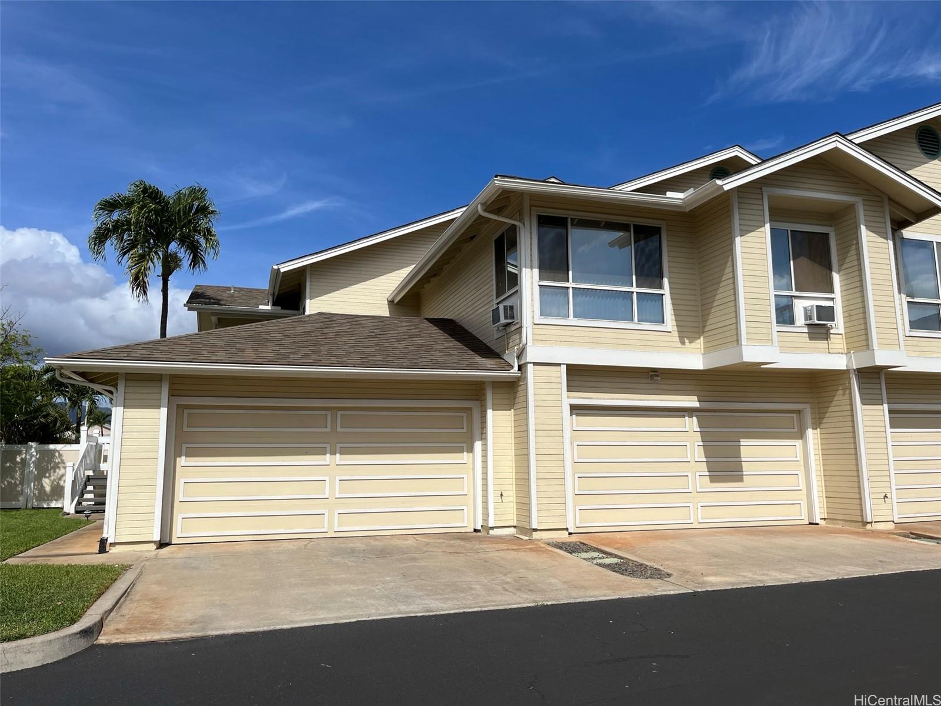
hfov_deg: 67.3
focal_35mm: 26
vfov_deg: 53.1
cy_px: 353
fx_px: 707
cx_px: 470
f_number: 1.6
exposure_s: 1/8403
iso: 50
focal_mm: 5.1
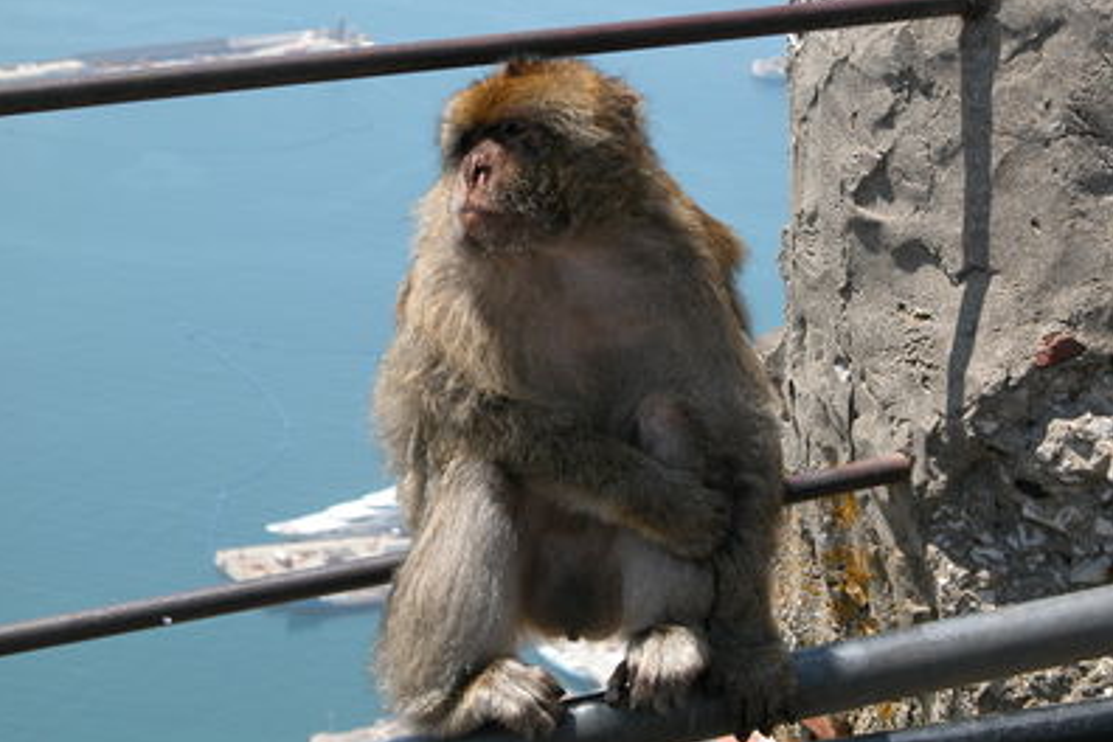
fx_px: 3772
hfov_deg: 16.8
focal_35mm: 122
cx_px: 554
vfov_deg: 11.2
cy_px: 365
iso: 100
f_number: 5.3
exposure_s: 1/321
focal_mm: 29.5
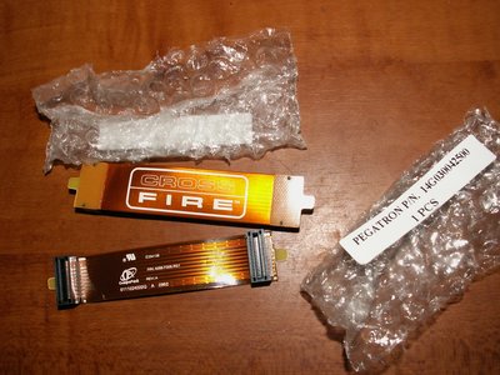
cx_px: 250
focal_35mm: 35
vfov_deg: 40.7
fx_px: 506
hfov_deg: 52.6
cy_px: 188
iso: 160
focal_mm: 5.86
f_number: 4.5
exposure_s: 1/40
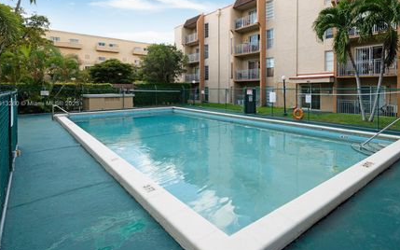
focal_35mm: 19
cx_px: 219
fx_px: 207
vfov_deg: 61.8
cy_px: 104
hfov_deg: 87.8
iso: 100
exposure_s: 1/50
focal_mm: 16
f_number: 11
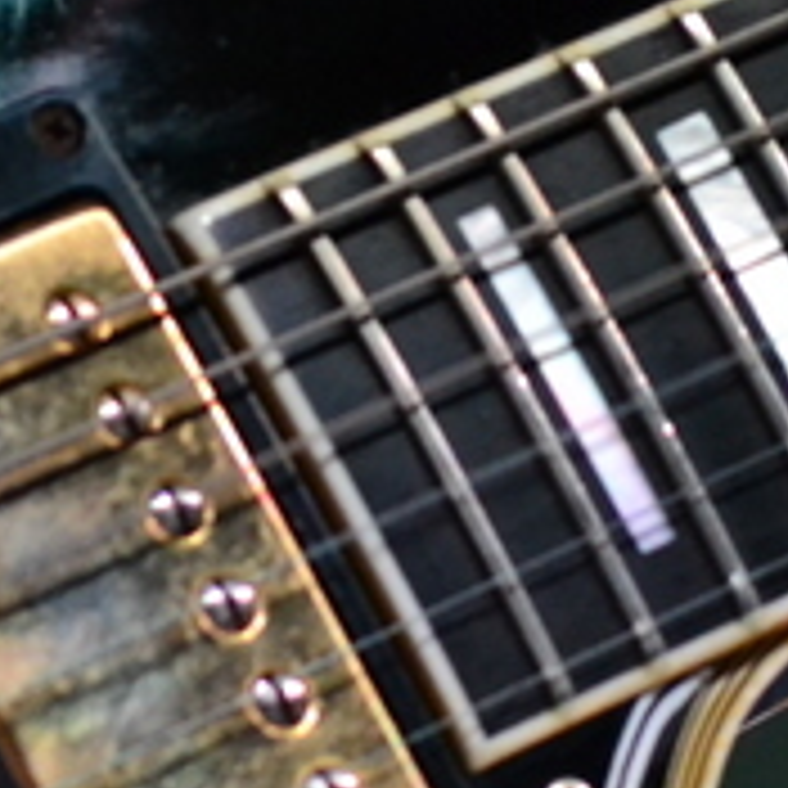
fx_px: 30107
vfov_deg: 1.5
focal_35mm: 1169
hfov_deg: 1.5
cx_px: 230
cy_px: 518
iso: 3200
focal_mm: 200
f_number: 5.6
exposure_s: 1/250
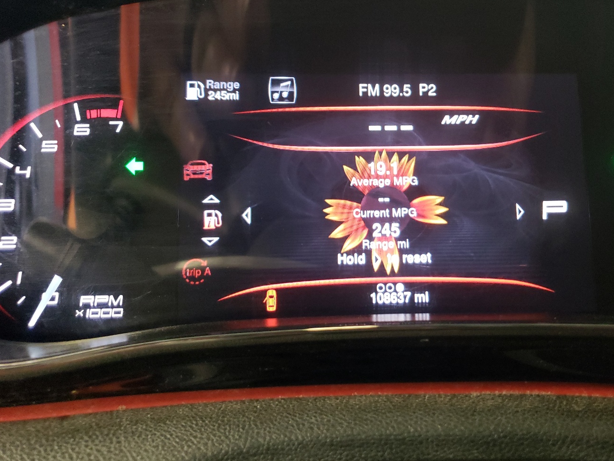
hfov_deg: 56.5
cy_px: 185
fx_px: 568
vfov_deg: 43.9
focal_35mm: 32
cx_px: 360
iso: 348
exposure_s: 1/30
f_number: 1.5
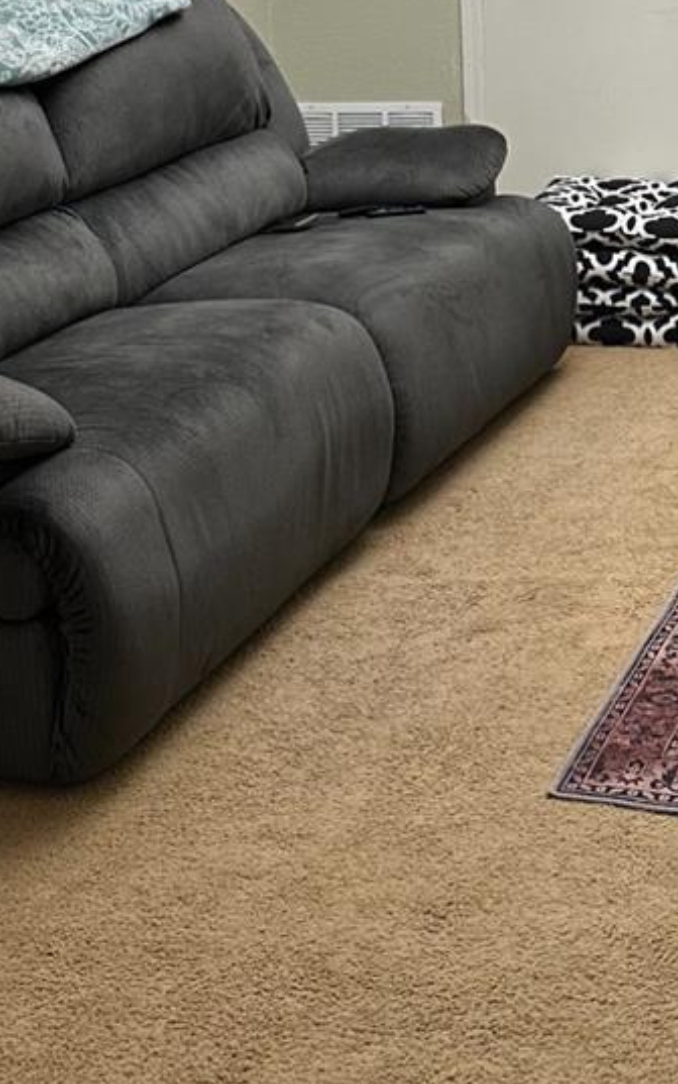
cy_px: 34
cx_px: 637
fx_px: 2097
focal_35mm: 71
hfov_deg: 18.0
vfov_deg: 27.5
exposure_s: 1/120
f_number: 1.78
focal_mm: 6.86
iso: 200
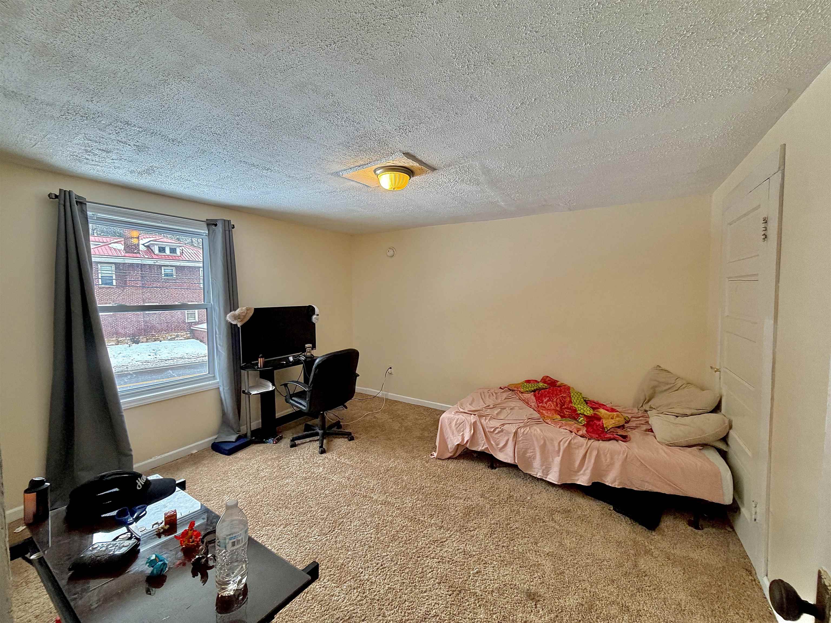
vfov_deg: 85.7
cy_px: 312
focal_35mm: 14
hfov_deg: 102.1
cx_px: 416
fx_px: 336
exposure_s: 1/60
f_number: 2.2
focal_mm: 2.22
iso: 160
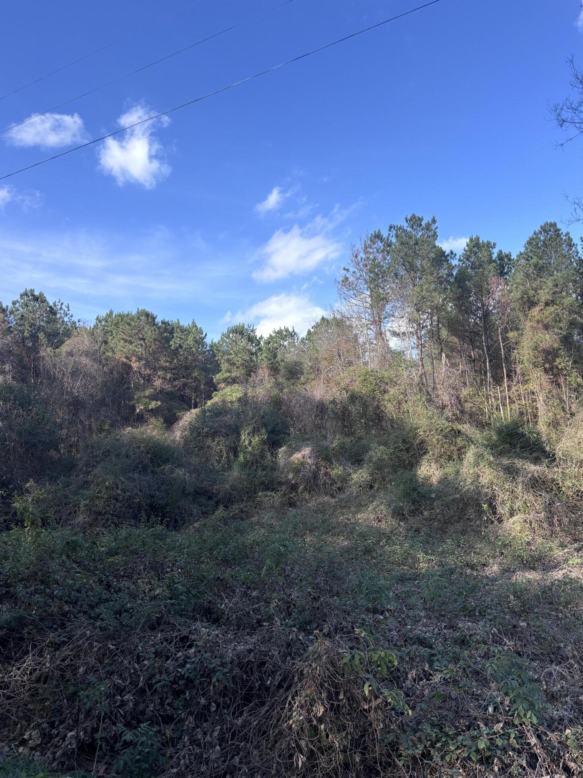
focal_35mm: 27
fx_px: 606
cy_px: 386
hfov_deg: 51.3
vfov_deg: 65.3
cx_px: 286
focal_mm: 5.96
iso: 50
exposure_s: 1/1477
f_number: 1.6
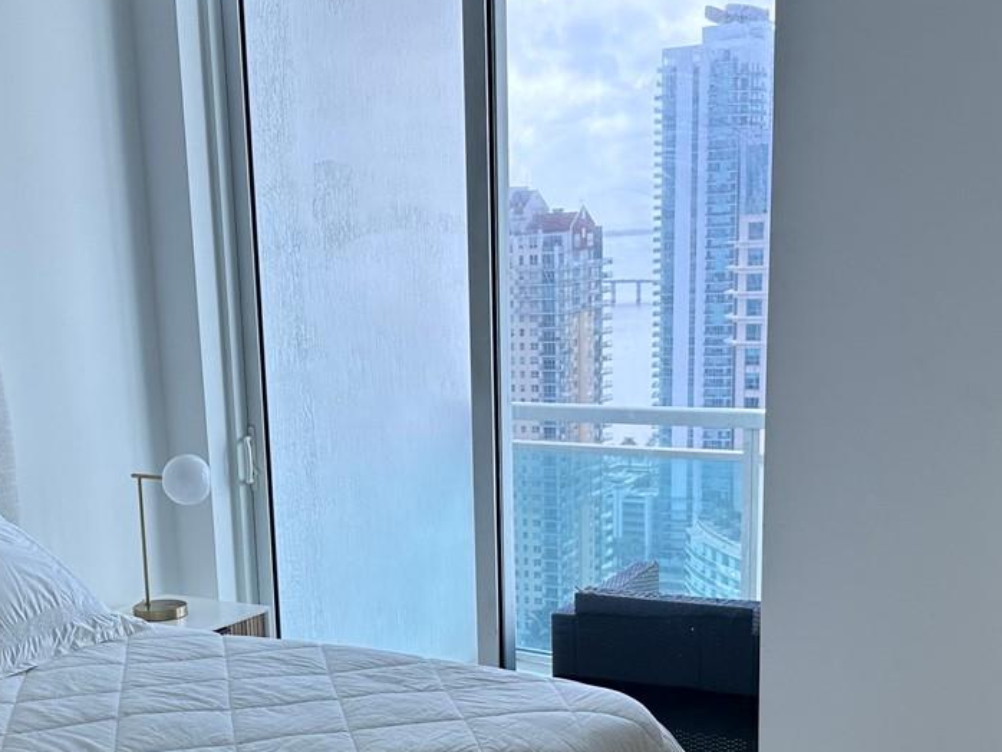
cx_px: 349
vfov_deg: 25.8
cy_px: 659
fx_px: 1593
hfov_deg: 34.7
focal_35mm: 55
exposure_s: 1/864
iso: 80
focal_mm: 6.86
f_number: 1.78
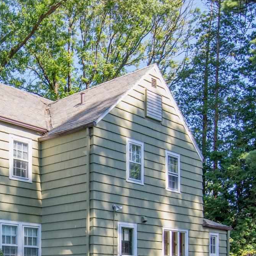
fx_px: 460
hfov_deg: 29.2
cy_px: 216
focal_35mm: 55
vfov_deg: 30.1
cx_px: 5
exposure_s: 1/250
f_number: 8
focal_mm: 14
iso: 640
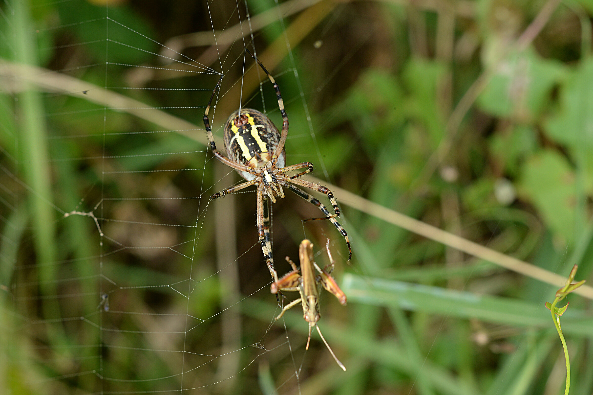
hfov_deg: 19.5
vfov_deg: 13.0
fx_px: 1728
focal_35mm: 105
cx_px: 296
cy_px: 198
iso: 800
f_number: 11
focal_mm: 105
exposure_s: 1/160
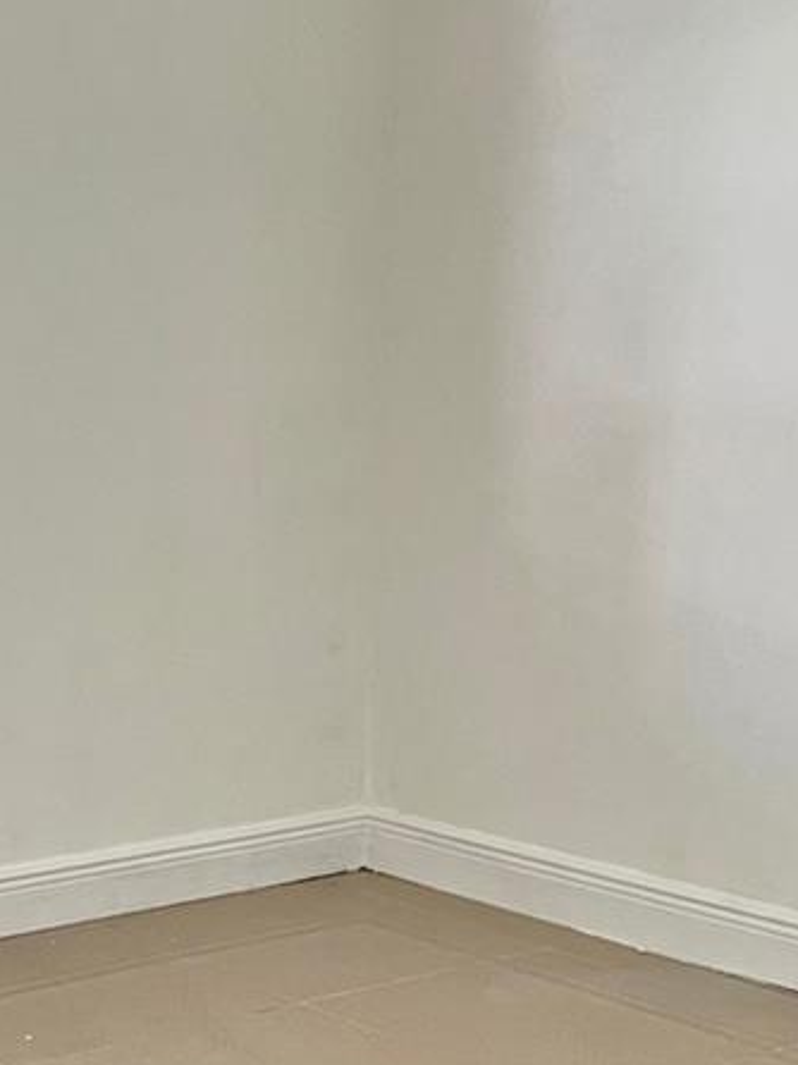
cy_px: 726
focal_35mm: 70
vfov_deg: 27.6
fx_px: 2154
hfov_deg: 20.5
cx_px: 41
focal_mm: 5.7
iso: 500
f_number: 1.5
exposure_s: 1/60
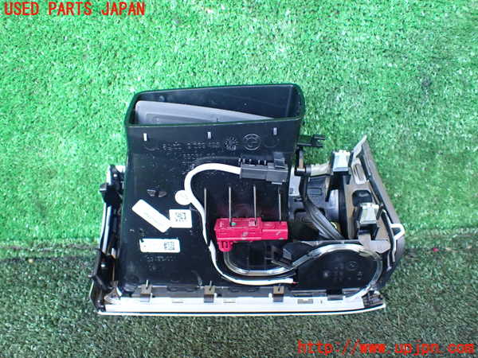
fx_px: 414
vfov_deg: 46.8
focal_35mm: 30
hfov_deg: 60.0
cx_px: 239
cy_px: 179
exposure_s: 1/60
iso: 800
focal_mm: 5.4
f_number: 2.3
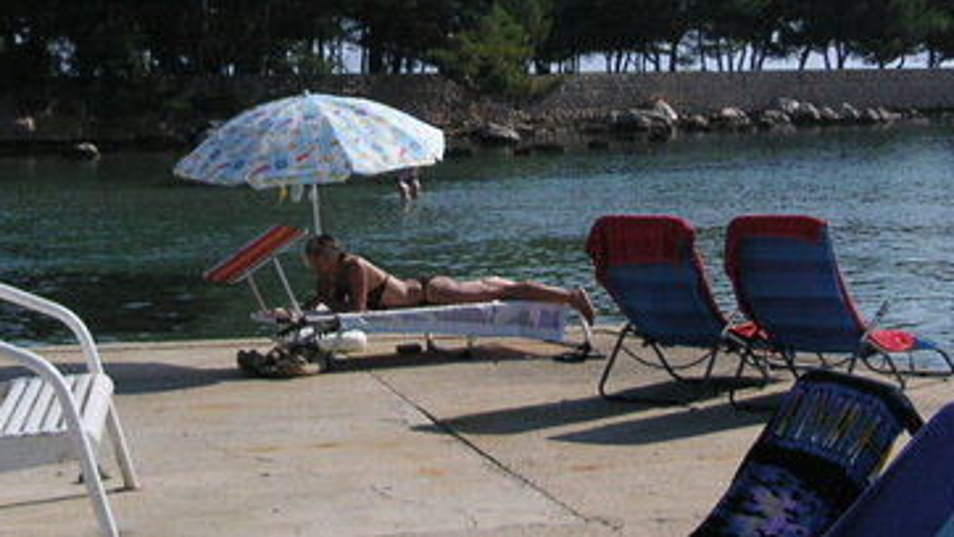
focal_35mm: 89
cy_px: 47
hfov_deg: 23.9
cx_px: 416
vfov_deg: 13.5
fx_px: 2252
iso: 50
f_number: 6.7
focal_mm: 6.1
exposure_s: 1/350
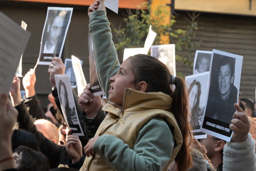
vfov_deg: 9.8
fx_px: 995
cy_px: 86
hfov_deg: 14.7
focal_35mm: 140
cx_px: 128
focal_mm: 140
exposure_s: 1/200
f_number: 13
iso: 4000
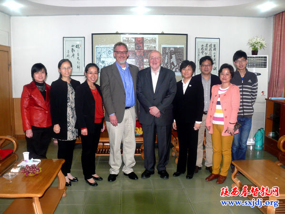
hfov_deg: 52.6
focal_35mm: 35
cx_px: 142
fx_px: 288
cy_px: 107
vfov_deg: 40.7
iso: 200
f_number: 2.8
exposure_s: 1/30
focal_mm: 7.4
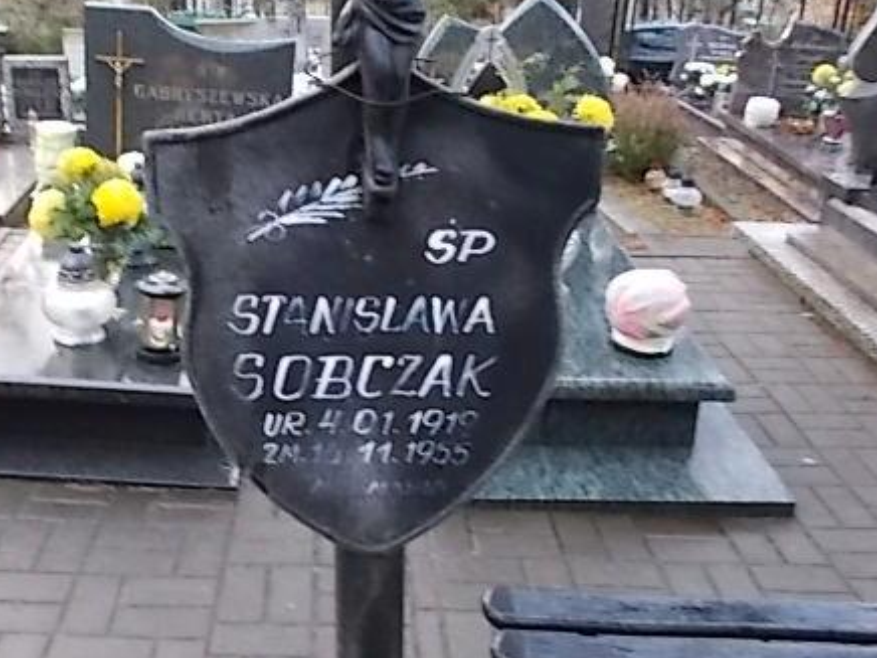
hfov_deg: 42.6
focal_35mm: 44
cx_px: 330
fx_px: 1115
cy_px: 294
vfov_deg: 32.8
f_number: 3.4
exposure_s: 1/25
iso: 200
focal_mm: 5.3
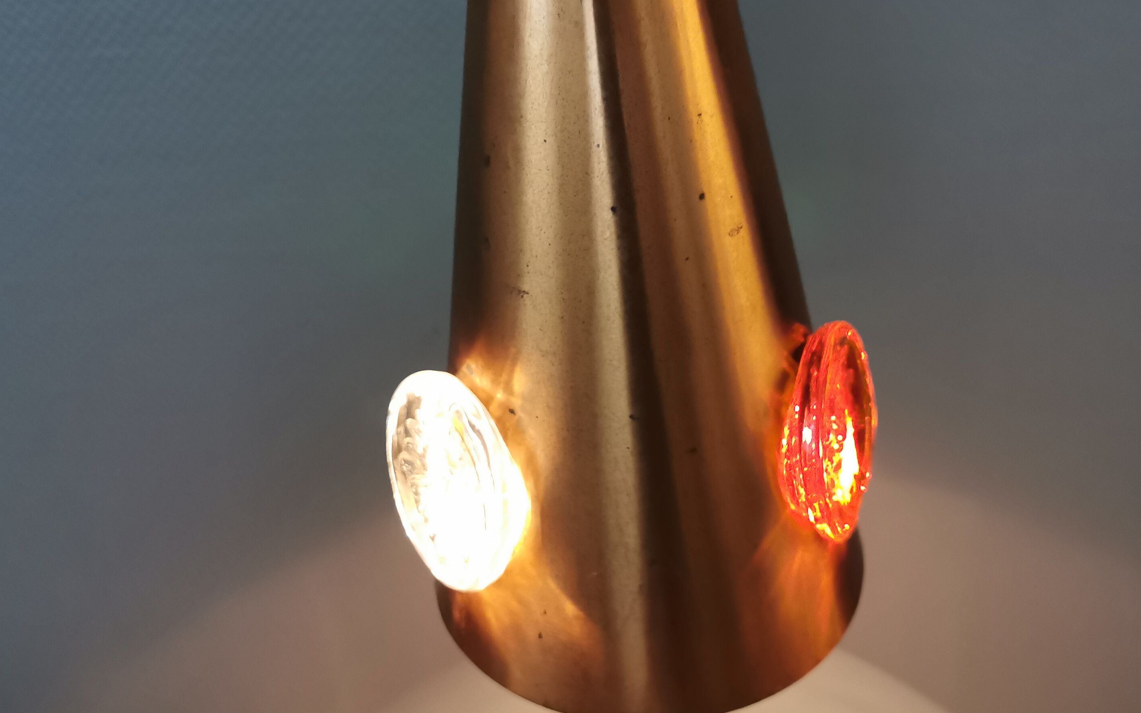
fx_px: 1151
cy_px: 331
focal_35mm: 37
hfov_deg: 52.7
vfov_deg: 34.4
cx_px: 591
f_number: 1.6
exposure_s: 1/40
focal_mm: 5.56
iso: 400
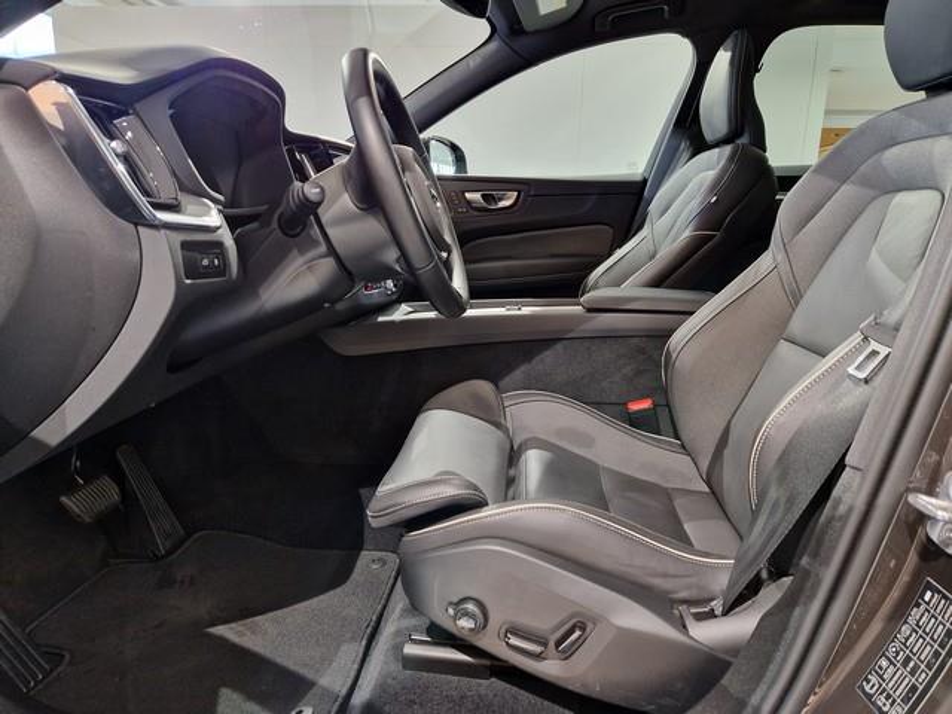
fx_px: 633
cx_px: 476
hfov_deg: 73.9
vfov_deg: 58.9
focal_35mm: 23
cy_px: 357
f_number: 1.8
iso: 800
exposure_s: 1/100
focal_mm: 5.4
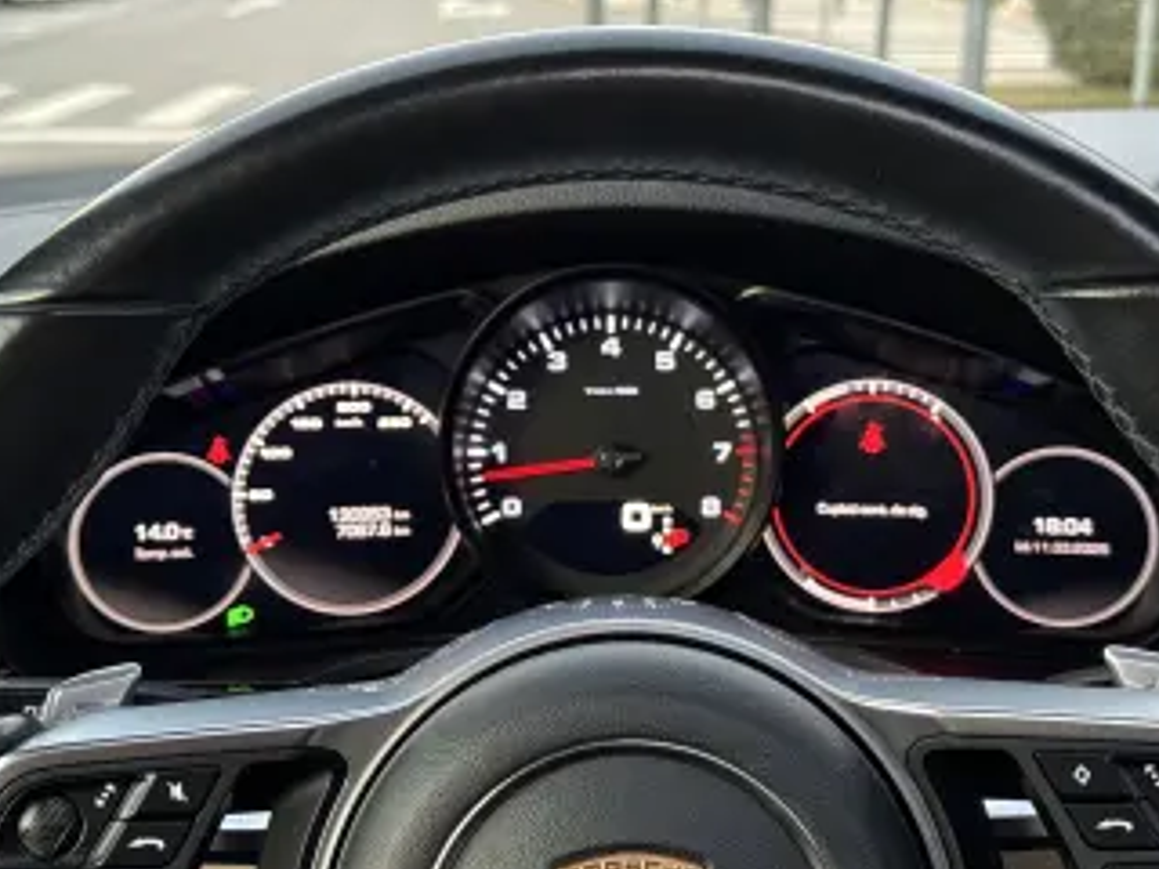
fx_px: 1808
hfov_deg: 35.5
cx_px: 583
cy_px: 442
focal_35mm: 54
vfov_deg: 27.0
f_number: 1.78
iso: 160
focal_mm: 6.76
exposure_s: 1/60
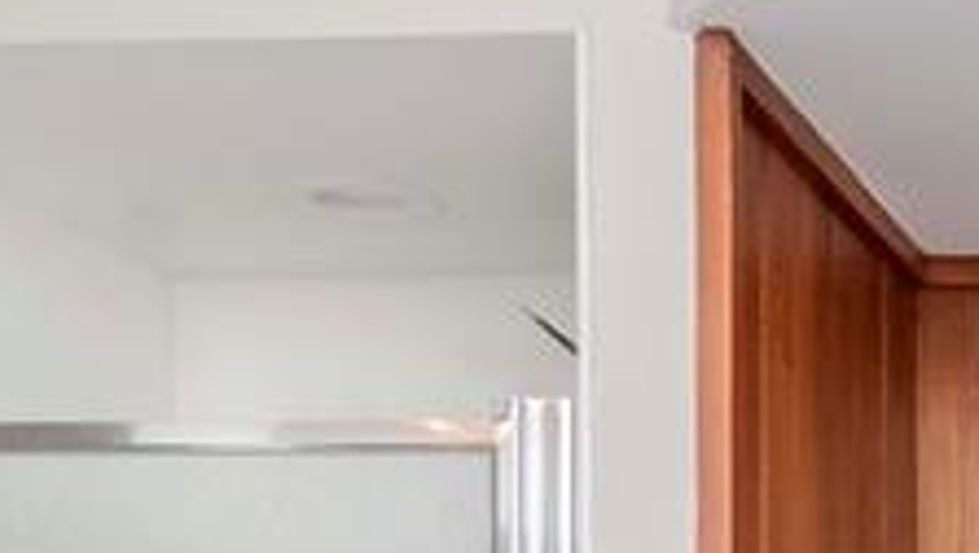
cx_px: 1027
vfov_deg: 15.6
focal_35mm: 72
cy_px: 803
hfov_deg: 27.3
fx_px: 1871
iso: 500
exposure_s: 1/200
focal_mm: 10
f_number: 10
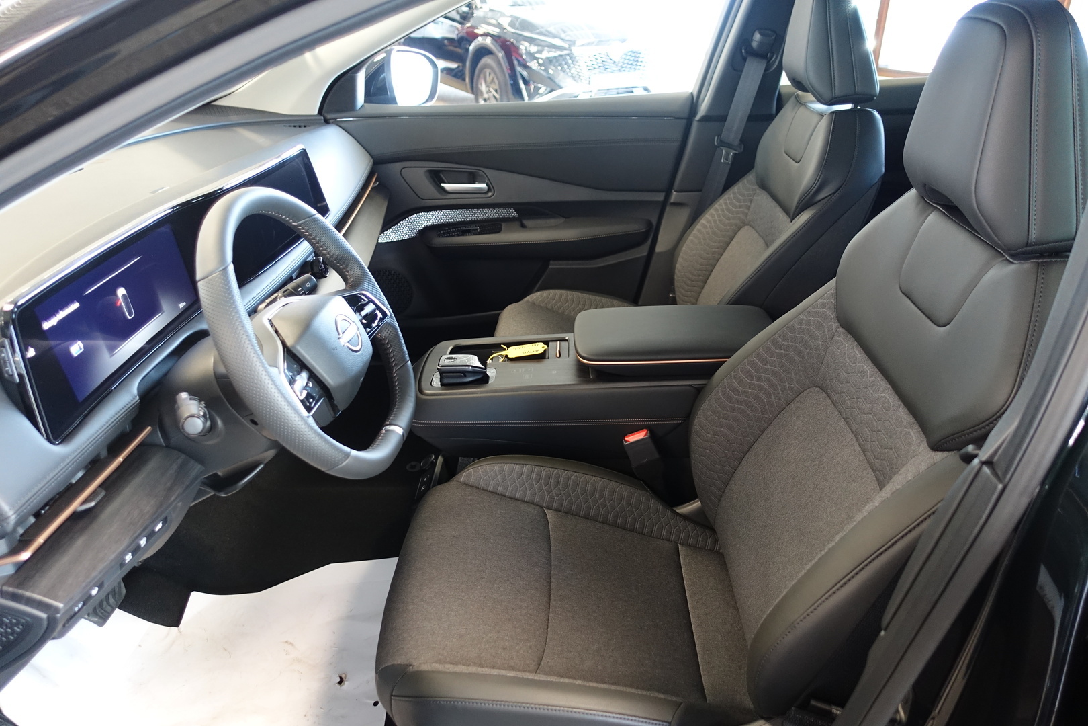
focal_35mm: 24
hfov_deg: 73.7
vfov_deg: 53.1
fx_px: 725
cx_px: 544
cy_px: 363
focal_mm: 8.8
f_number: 1.8
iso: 640
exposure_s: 1/30
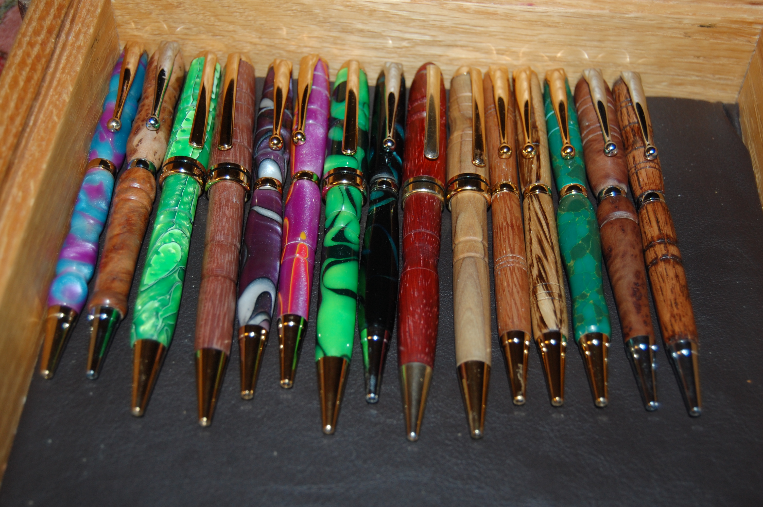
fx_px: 1112
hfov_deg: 37.9
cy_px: 254
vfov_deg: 25.7
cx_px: 382
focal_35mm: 52
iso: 400
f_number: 4.8
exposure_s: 1/60
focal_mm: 35
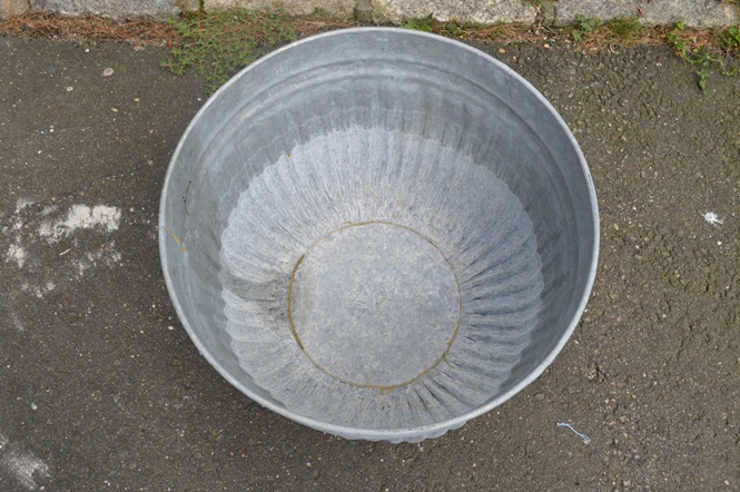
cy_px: 246
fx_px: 739
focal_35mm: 36
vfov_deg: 36.8
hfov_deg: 53.2
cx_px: 370
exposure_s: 1/125
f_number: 5.6
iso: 110
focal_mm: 24
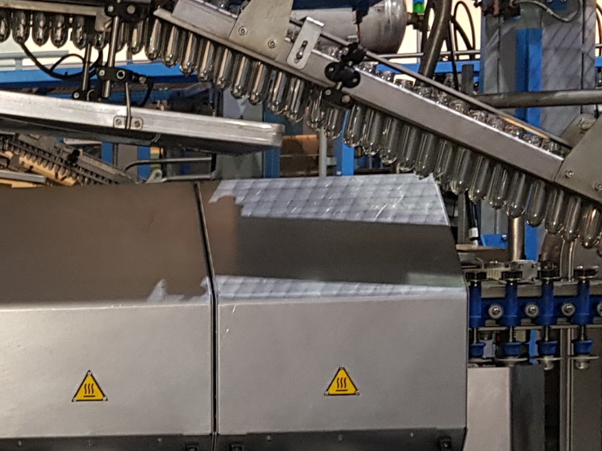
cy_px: 396
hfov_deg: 18.9
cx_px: -158
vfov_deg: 15.1
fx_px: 1687
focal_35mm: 97
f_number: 1.7
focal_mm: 4.3
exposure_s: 1/12
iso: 125
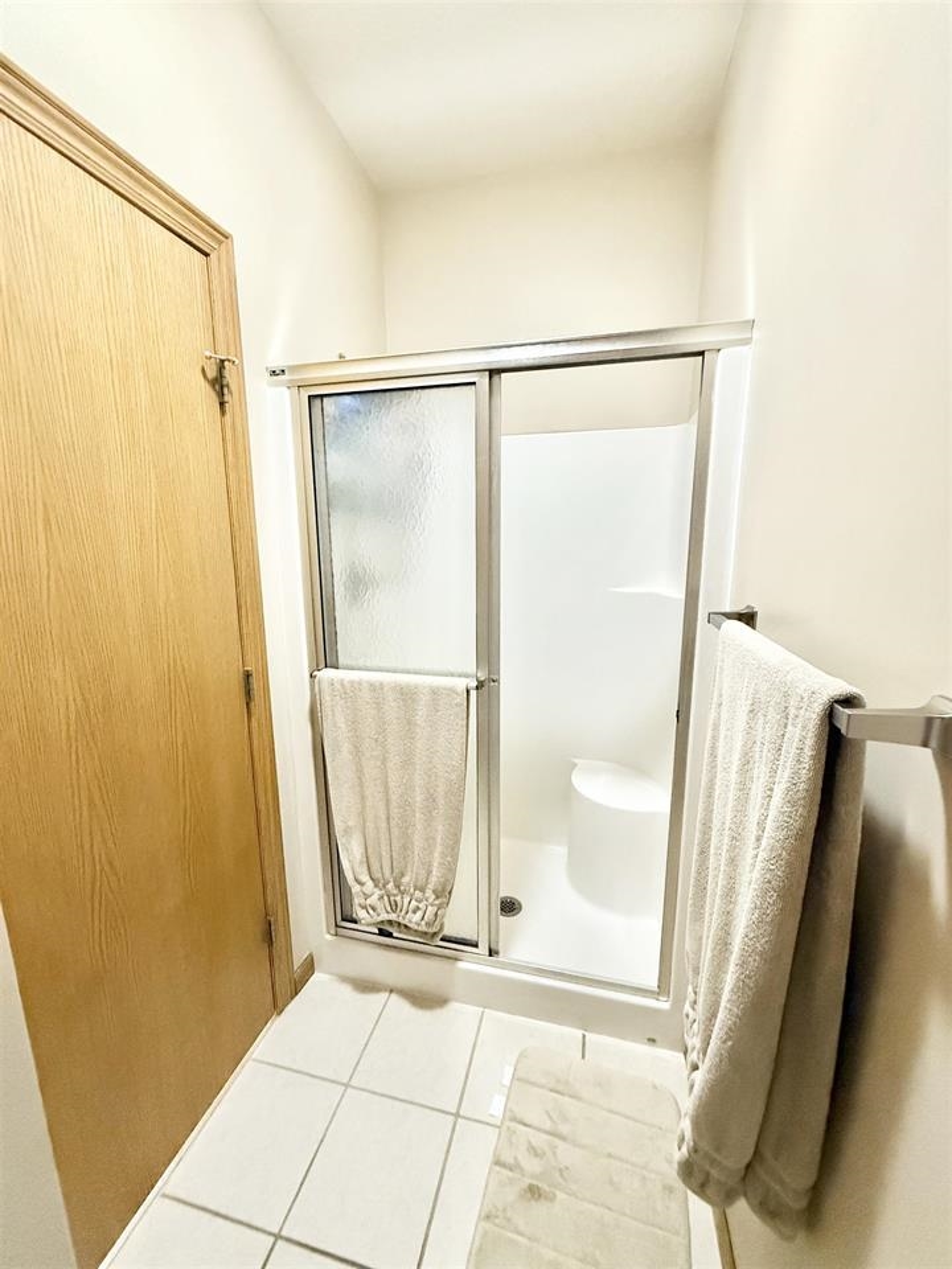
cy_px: 634
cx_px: 476
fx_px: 513
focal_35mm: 14
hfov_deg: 85.7
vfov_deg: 102.1
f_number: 2.2
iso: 640
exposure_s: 1/60
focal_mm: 2.22
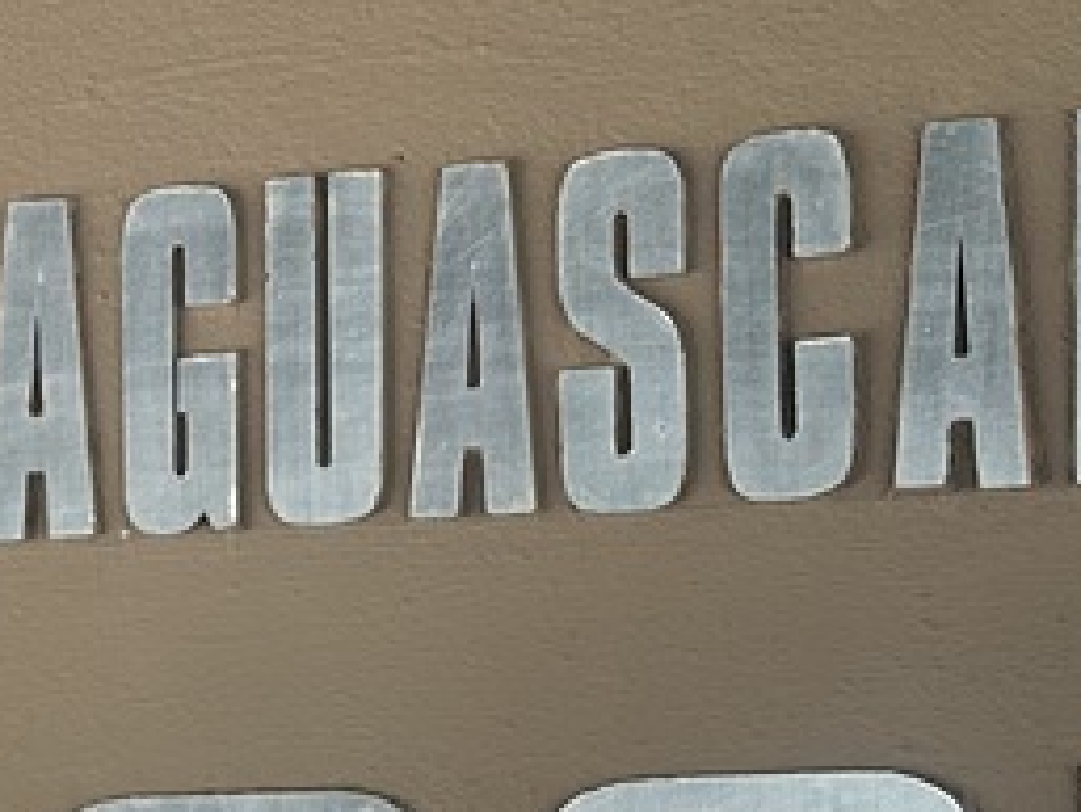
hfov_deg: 17.3
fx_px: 3499
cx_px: 93
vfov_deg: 12.9
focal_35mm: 112
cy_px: 980
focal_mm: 6.86
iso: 100
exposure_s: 1/121
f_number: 1.78
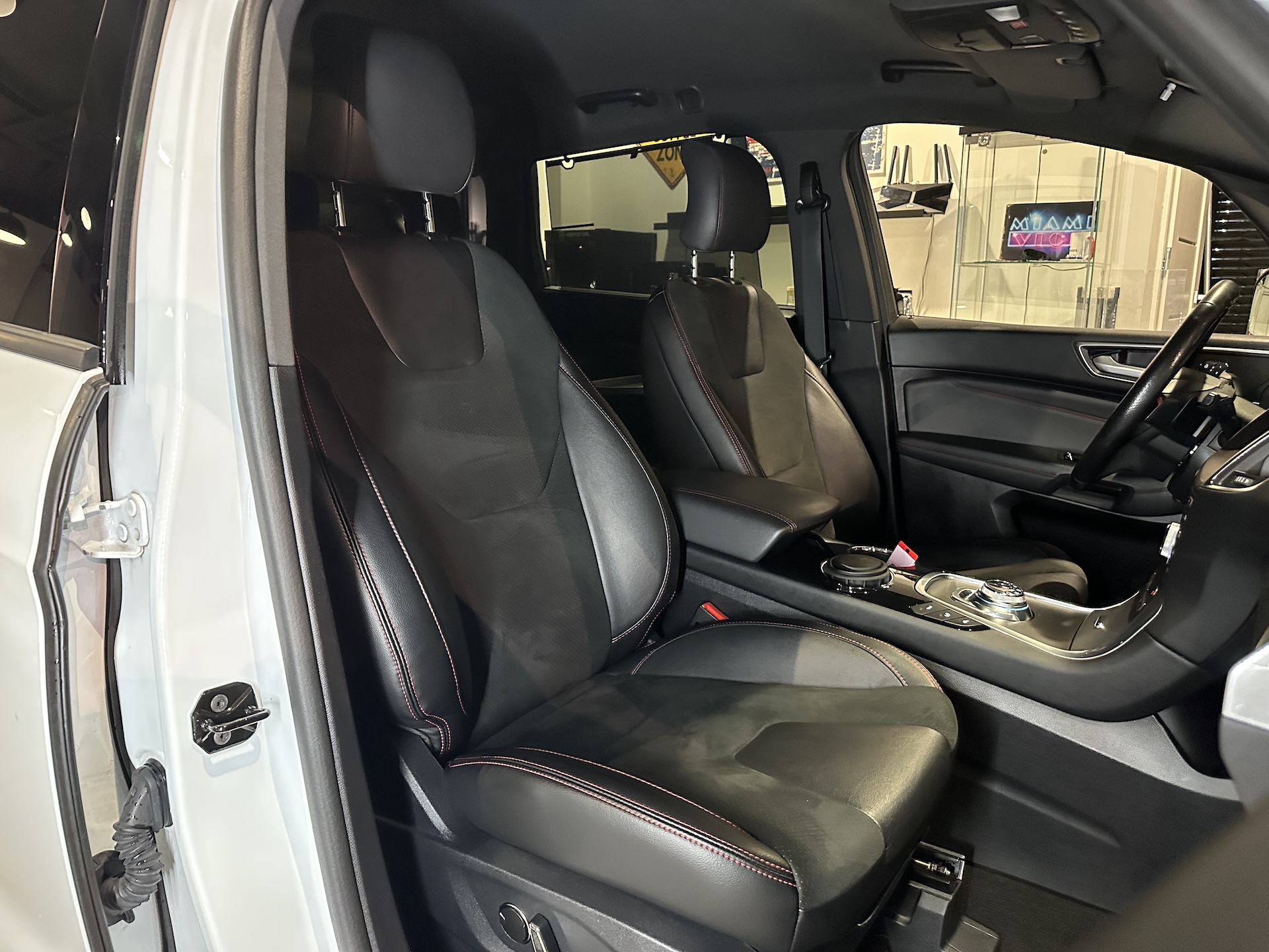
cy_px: 476
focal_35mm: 24
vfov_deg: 56.8
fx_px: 880
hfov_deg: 71.6
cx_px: 634
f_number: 1.78
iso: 800
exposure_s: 1/42
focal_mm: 6.86
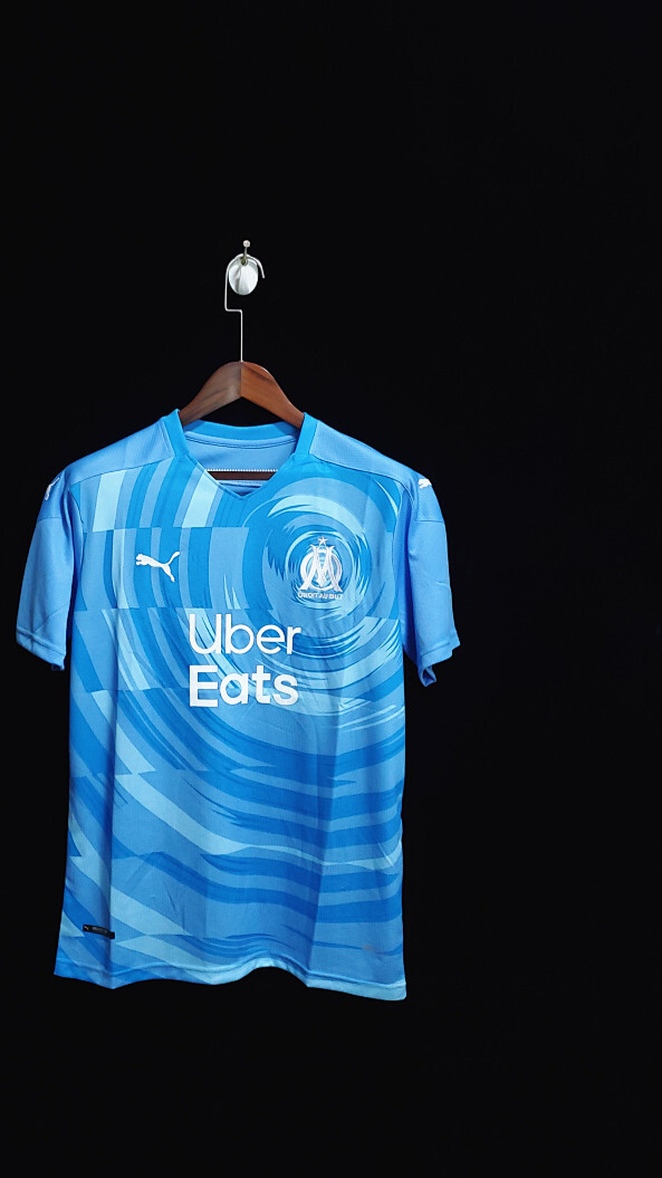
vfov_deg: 66.1
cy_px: 595
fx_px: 905
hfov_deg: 39.7
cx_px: 229
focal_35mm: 29
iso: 200
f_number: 1.5
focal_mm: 4.3
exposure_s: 1/15
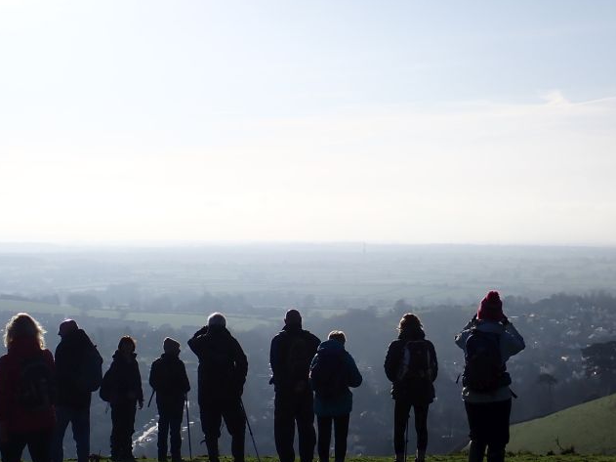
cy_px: 235
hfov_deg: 23.0
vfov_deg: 17.4
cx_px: 337
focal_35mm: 85
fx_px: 1512
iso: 100
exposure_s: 1/200
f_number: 14
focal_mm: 11.88
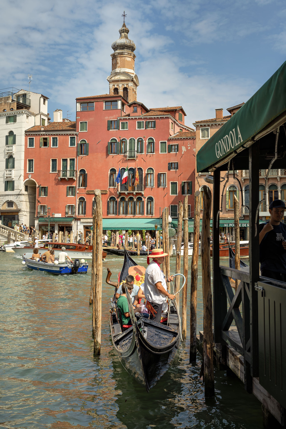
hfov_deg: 32.6
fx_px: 489
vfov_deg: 47.4
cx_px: 143
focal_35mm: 41
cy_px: 214
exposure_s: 1/250
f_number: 10
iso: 100
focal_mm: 41
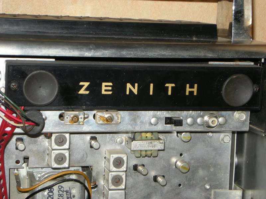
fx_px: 784
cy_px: 100
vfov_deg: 14.5
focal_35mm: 102
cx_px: 133
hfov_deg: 19.3
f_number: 5.6
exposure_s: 1/120
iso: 67
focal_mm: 17
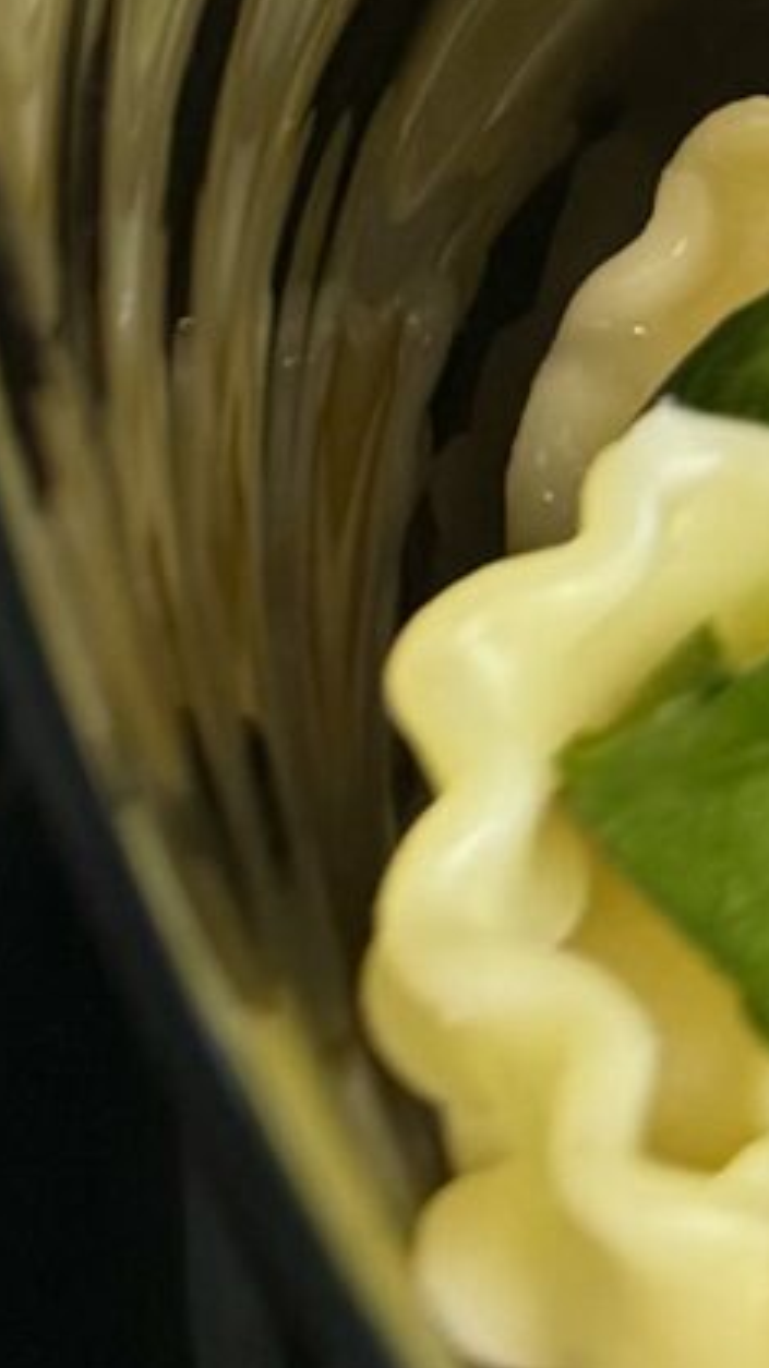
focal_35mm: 160
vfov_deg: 12.3
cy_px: -1126
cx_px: -674
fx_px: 5802
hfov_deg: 7.3
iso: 250
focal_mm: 6.86
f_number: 1.78
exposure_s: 1/50
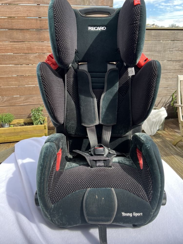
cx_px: 92
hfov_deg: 53.1
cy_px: 122
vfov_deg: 67.3
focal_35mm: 26
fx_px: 183
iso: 50
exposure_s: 1/547
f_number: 1.5
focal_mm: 5.7
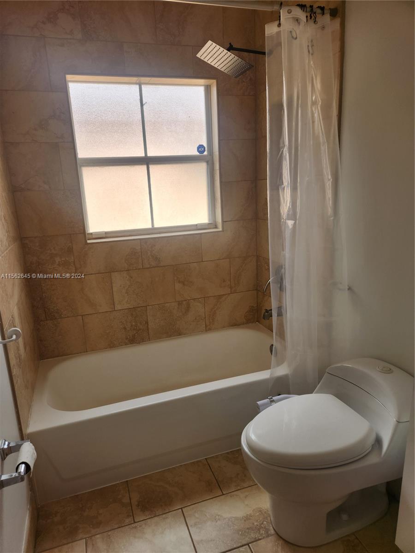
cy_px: 276
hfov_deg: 58.9
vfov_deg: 73.9
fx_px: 368
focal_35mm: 23
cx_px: 208
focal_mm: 5.4
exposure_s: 1/180
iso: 25
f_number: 1.8
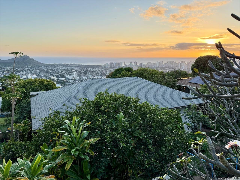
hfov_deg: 71.6
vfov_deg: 56.8
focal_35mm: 24
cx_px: 120
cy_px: 90
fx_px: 166
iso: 100
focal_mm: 6.76
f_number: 1.78
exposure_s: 1/742
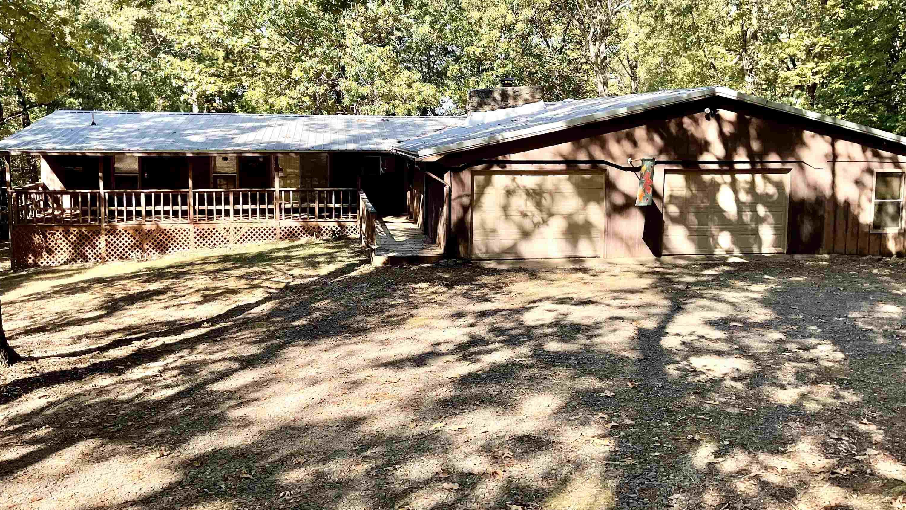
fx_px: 769
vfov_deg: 36.4
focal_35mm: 32
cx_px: 457
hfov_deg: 61.0
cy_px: 187
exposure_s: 1/342
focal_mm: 3
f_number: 1.8
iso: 16
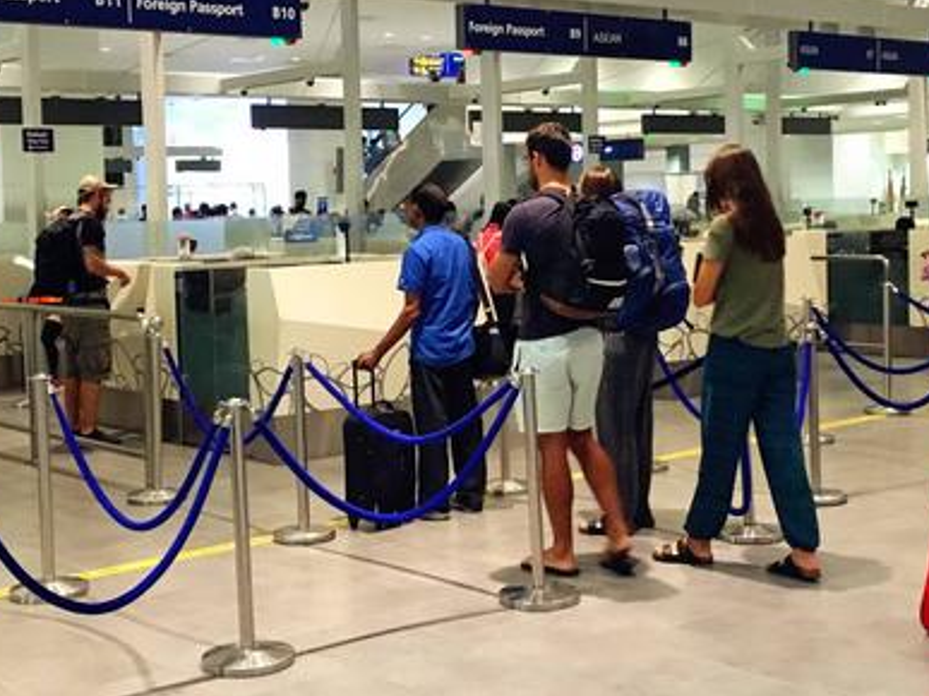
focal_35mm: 54
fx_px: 1449
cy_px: 274
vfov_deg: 27.0
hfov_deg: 35.5
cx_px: 444
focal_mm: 4.15
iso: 320
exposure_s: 1/17
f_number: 2.2
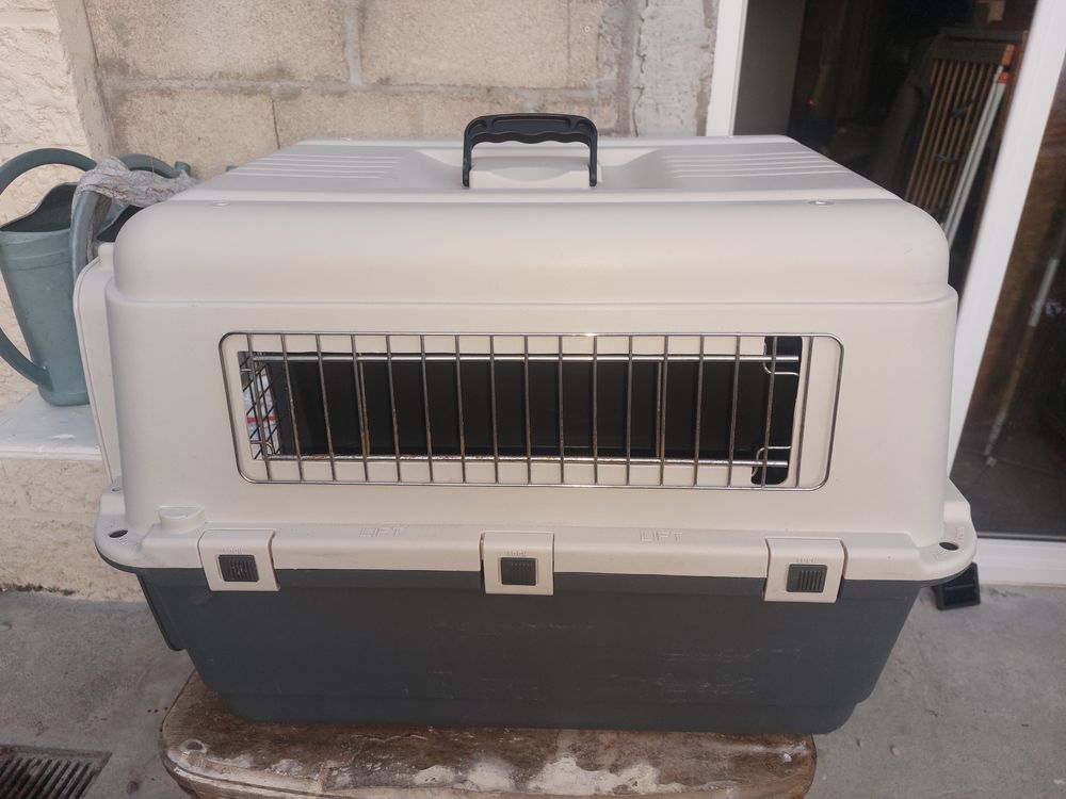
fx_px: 739
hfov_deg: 71.6
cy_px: 400
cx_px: 533
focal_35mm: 24
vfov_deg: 56.8
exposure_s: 1/100
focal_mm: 5.23
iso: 125
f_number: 1.8
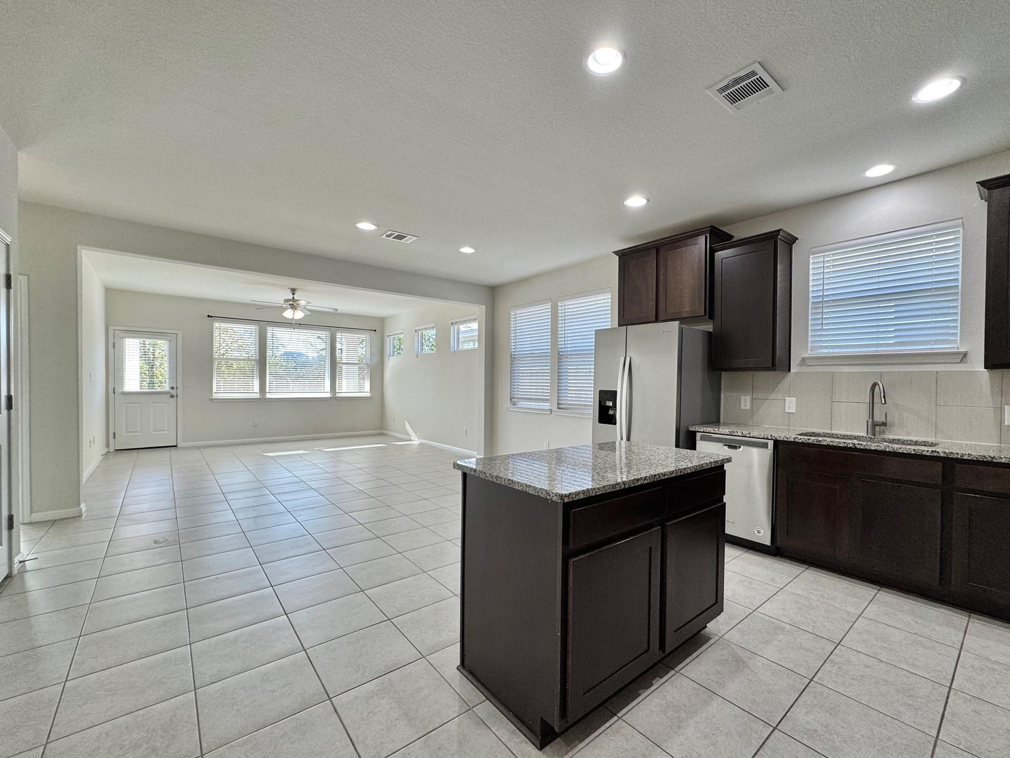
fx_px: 438
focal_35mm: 15
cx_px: 539
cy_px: 387
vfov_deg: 81.8
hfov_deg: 98.0
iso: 125
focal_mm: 2.22
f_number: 2.2
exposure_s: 1/120
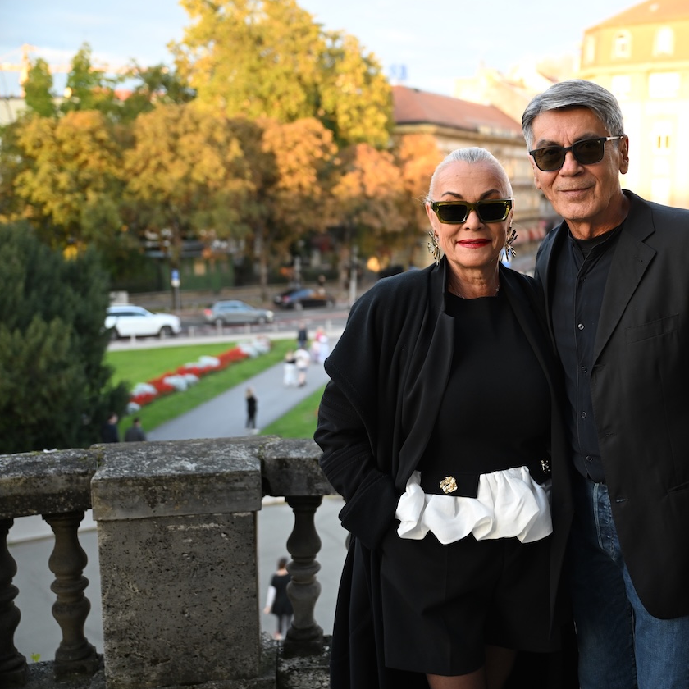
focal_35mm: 45
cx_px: 519
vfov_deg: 37.8
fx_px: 1005
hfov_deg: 36.9
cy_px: 347
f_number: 2.8
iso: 900
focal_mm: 34.5
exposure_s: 1/500
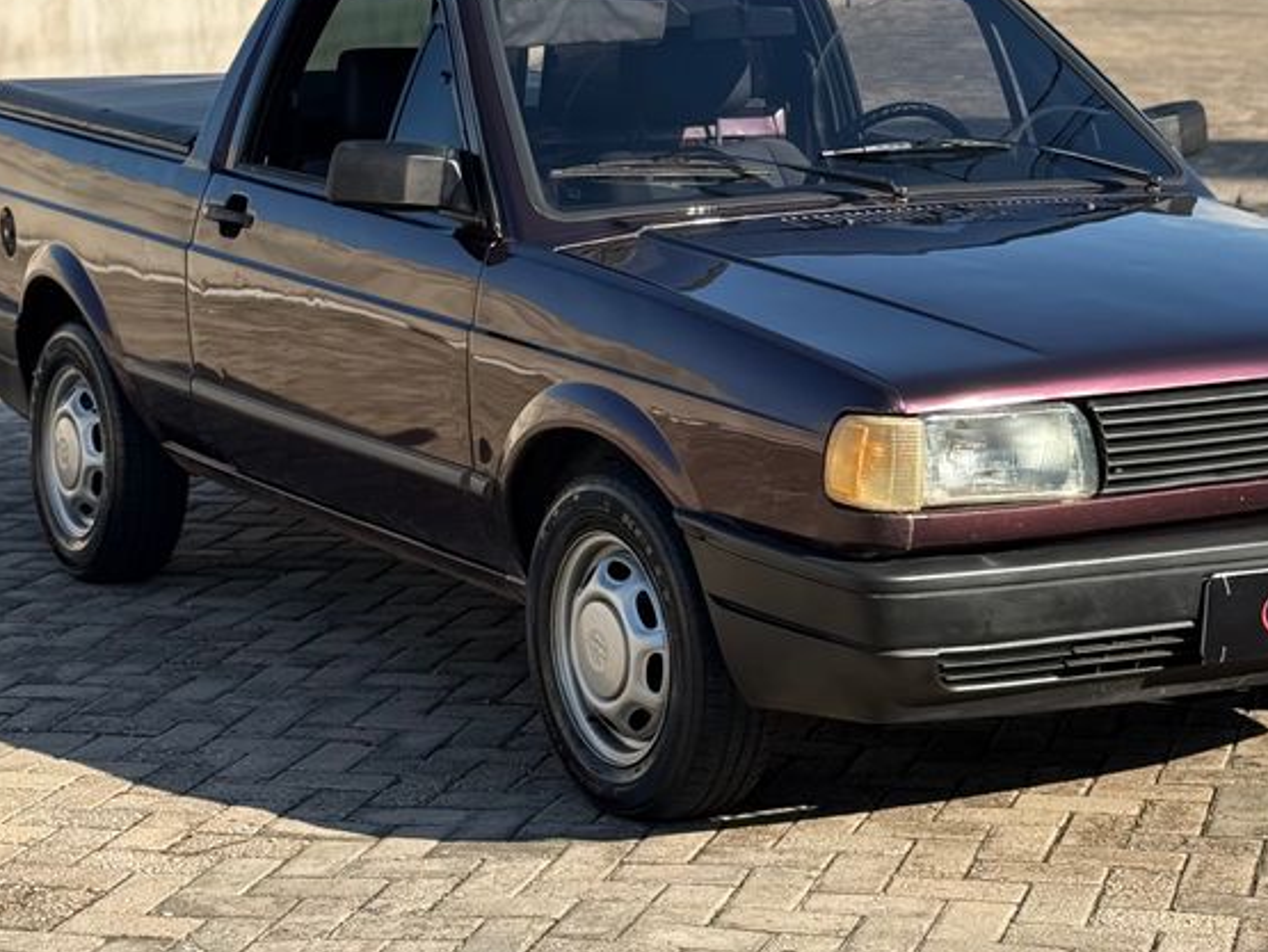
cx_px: 793
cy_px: 331
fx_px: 2566
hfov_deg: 27.7
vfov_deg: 21.0
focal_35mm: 70
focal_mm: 6.76
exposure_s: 1/2577
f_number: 1.78
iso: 100
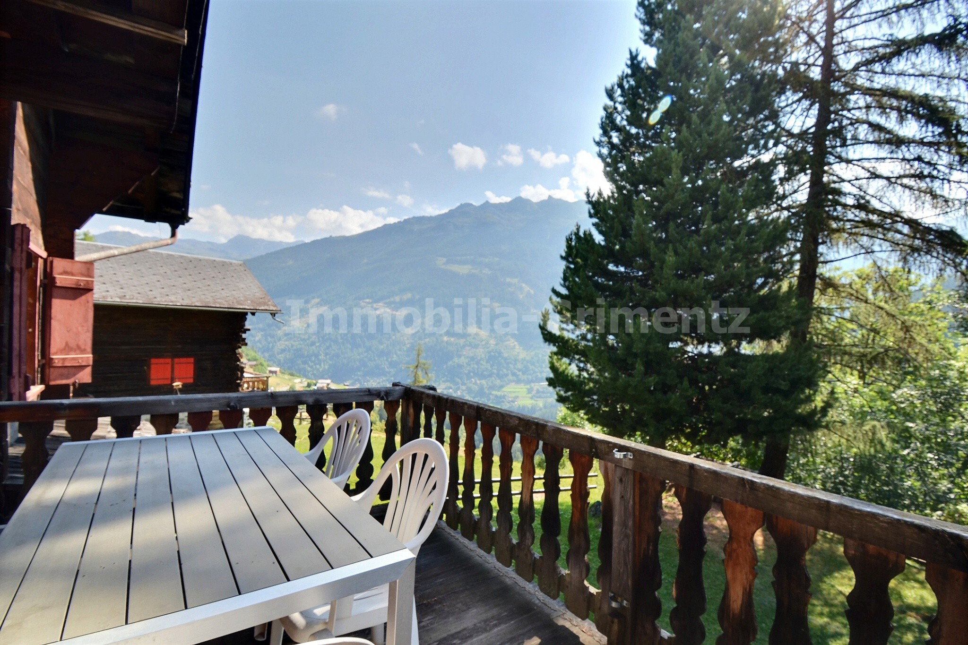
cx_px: 484
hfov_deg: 100.4
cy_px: 322
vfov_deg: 77.3
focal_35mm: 15
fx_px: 403
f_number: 9
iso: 400
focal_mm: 10
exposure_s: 1/2
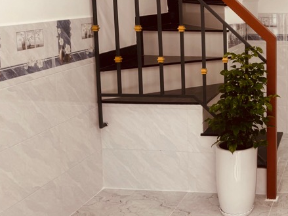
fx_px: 466
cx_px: 306
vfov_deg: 25.8
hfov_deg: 31.1
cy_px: 54
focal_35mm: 56
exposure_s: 1/121
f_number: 1.78
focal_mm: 6.76
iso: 64
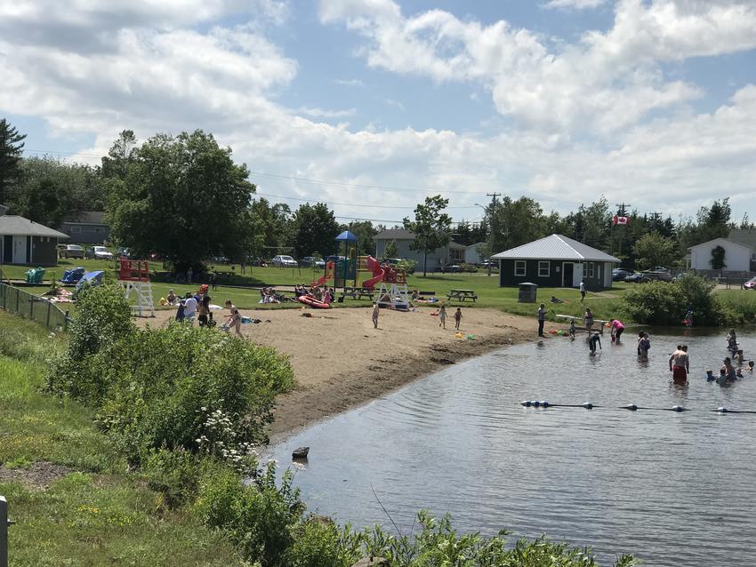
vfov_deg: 25.7
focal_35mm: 57
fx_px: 1245
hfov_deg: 33.8
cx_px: 378
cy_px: 284
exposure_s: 1/1623
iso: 20
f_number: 2.8
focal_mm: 6.6
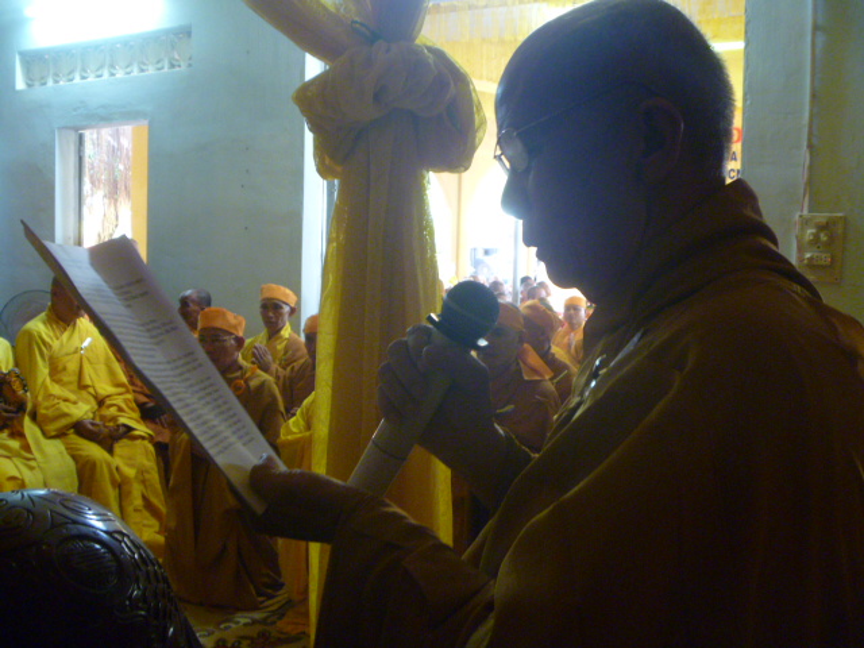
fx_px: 874
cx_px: 432
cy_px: 324
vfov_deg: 40.7
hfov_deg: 52.6
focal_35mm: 35
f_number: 3.5
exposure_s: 1/8
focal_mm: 6.3
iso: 400
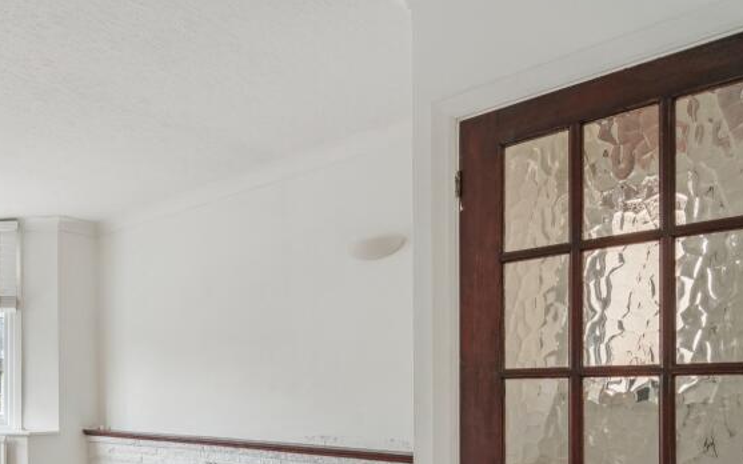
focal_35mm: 30
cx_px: 89
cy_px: 401
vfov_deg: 39.4
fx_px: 607
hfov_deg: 55.5
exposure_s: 1/160
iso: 640
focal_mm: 16
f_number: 5.6
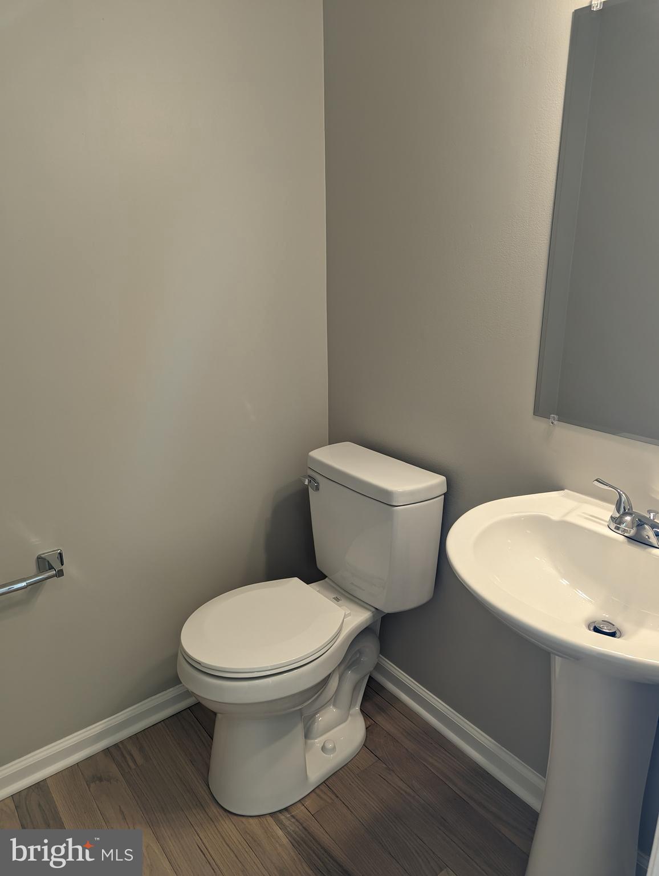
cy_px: 438
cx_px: 330
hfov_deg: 56.9
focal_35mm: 24
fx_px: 608
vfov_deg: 71.5
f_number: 1.85
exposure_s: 1/50.9
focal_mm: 6.81
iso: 59
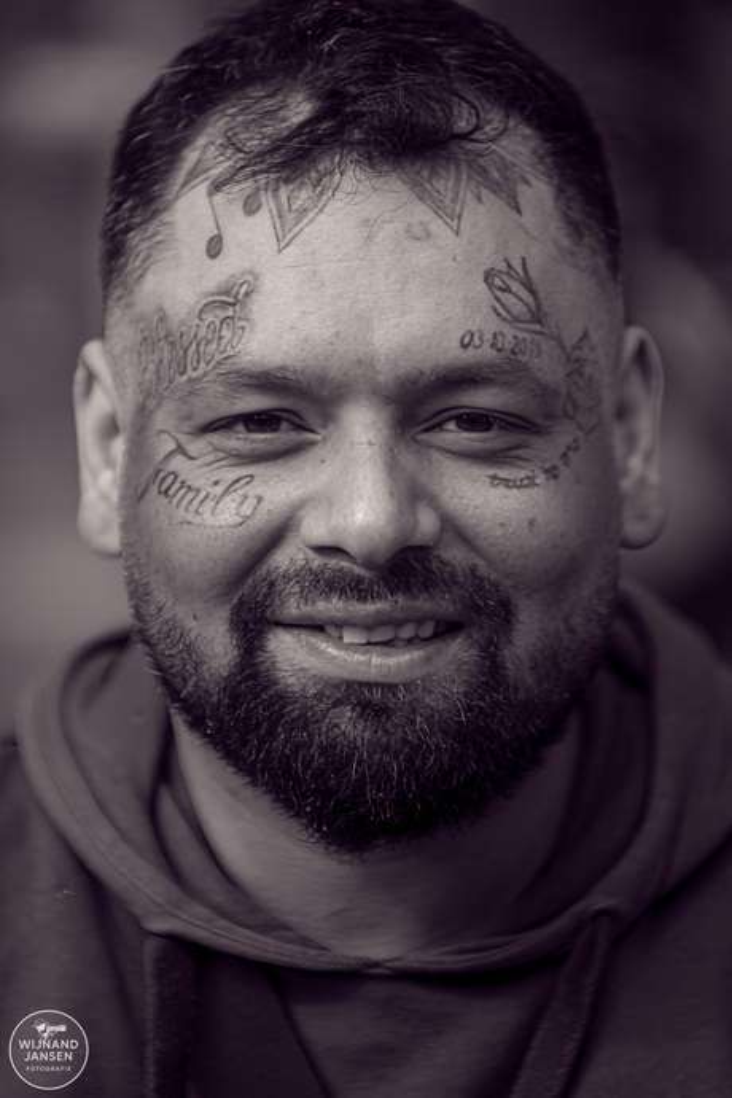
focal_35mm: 200
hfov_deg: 6.9
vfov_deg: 10.3
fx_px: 6100
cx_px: 366
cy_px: 549
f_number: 2.8
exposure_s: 1/160
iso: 100
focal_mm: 200
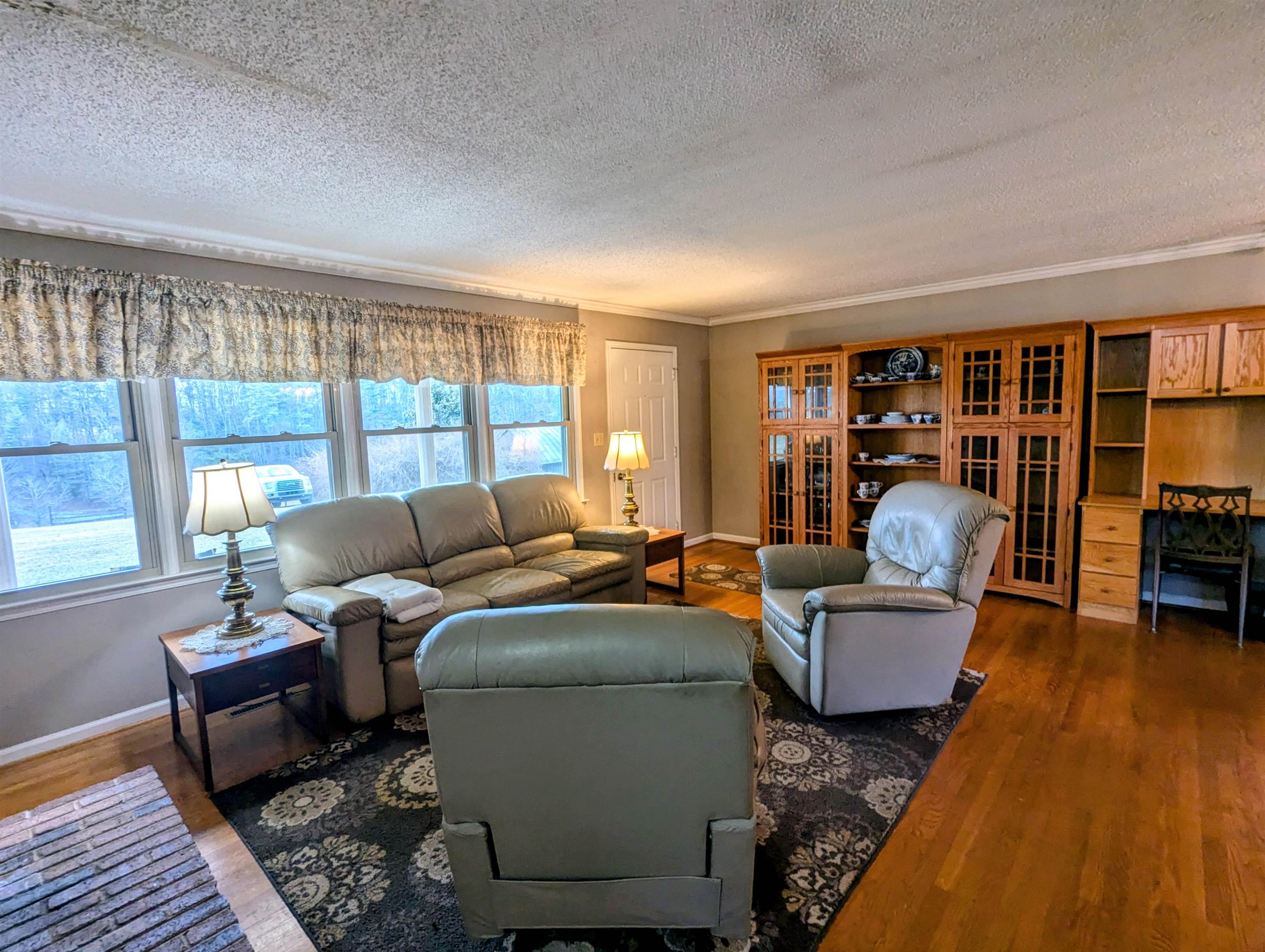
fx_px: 586
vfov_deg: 78.2
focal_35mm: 16
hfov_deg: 94.4
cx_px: 632
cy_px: 476
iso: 59
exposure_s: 1/40
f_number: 2.2
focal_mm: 2.35
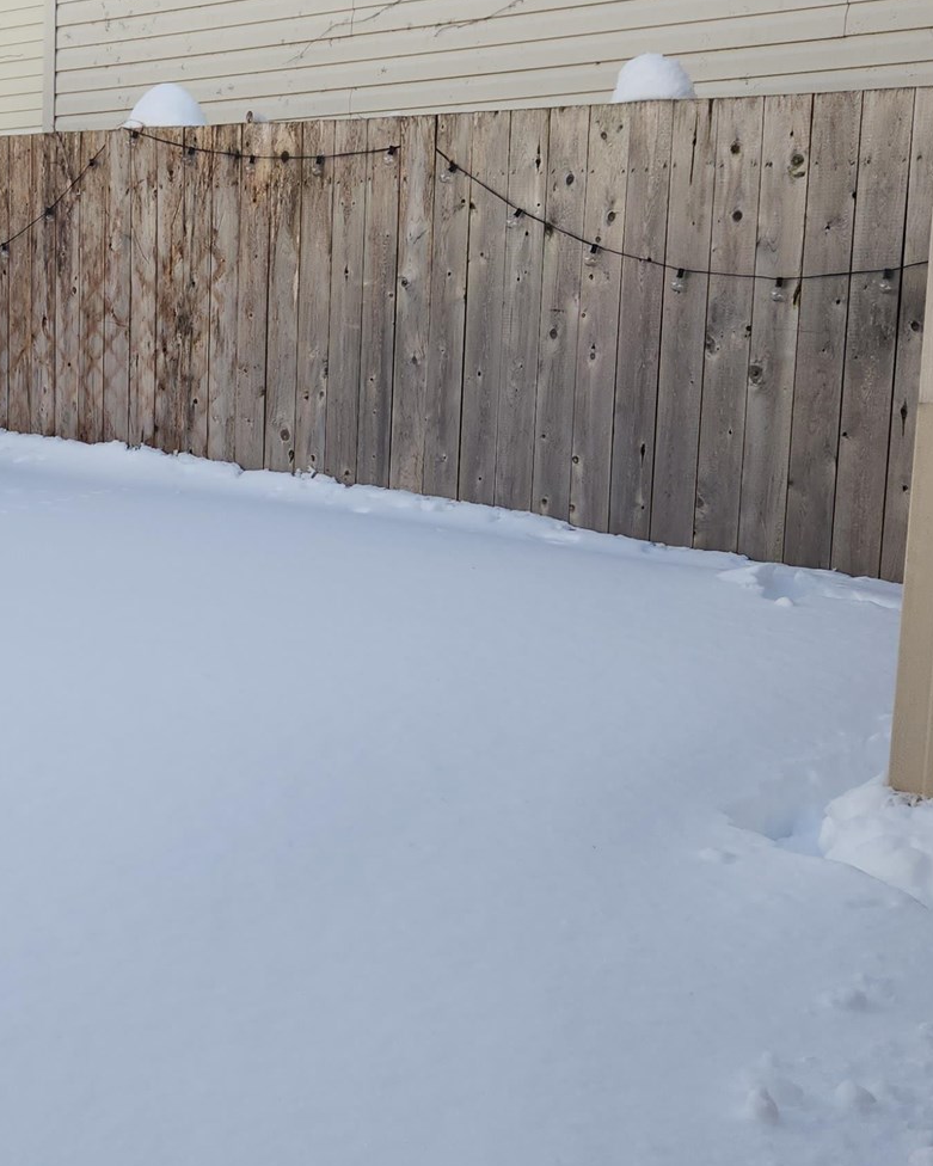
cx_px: 10
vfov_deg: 35.4
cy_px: 589
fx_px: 1829
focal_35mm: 53
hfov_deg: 27.1
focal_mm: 5.4
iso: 20
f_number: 1.8
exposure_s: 1/814
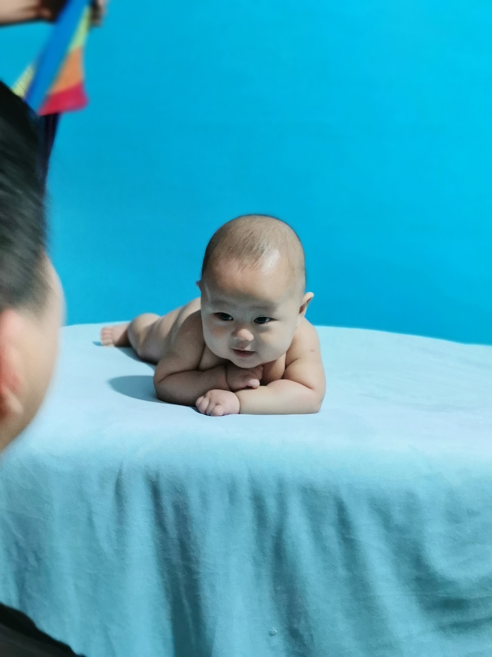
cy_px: 328
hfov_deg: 27.5
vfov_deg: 36.2
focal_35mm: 53
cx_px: 246
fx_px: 1005
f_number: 1.6
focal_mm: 5.56
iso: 320
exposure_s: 1/40
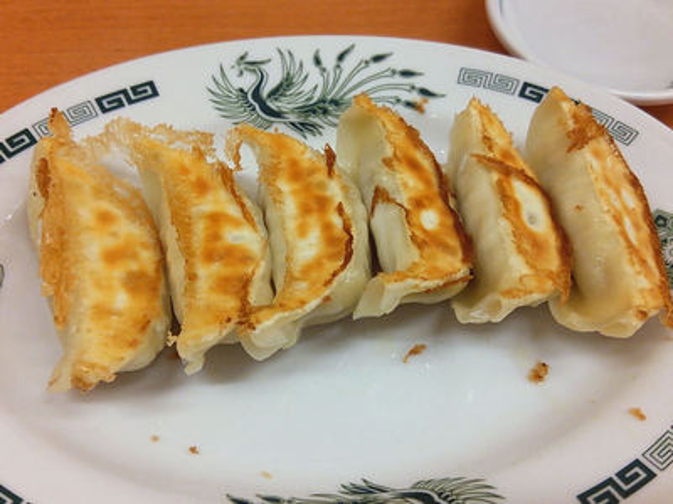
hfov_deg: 60.0
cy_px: 252
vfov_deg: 46.8
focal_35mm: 30
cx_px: 336
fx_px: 583
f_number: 1.94
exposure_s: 1/59
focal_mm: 4.06
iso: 40
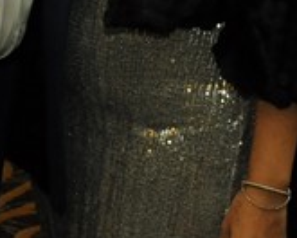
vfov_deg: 8.0
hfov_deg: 10.3
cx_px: 76
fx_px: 1653
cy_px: -188
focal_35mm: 188
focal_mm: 22
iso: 800
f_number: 3.8
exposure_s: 1/60
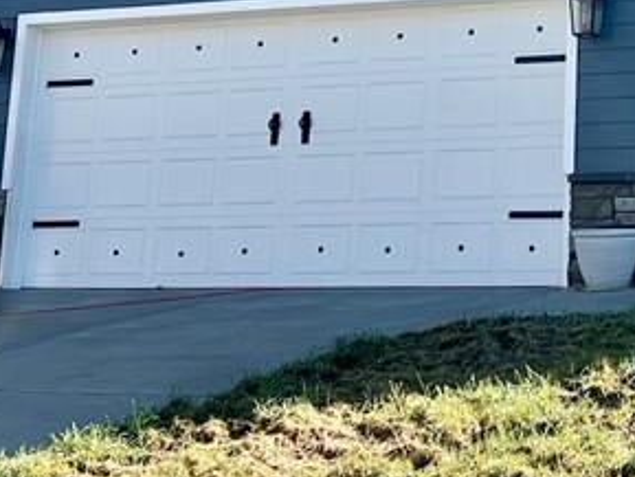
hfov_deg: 20.4
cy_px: -77
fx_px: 1688
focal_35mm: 92
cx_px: 688
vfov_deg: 15.5
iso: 50
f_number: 1.5
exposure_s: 1/3077
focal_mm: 5.7
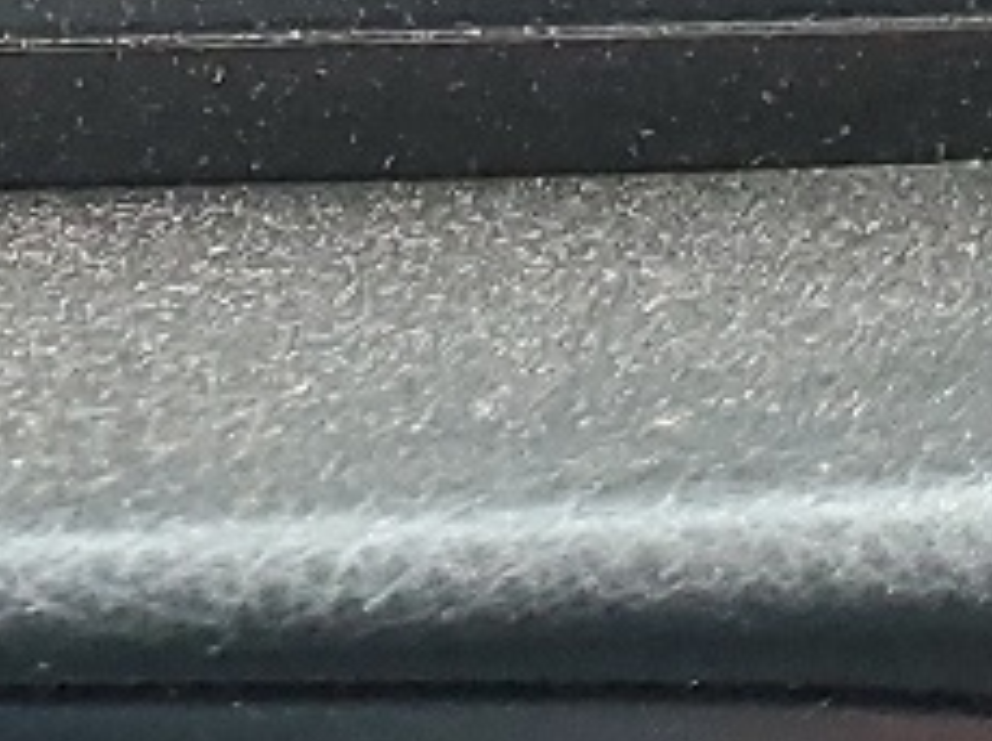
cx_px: -715
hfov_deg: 10.3
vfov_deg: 7.4
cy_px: -1218
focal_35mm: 182
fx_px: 5207
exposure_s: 1/60.2
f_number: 1.5
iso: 183
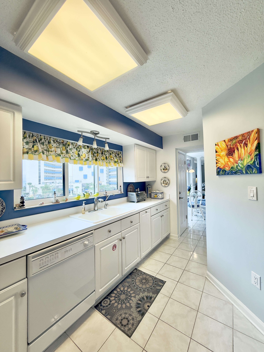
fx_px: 142
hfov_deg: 85.7
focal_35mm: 14
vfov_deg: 102.1
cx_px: 132
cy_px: 176
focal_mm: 2.22
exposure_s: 1/120
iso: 80
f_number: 2.2
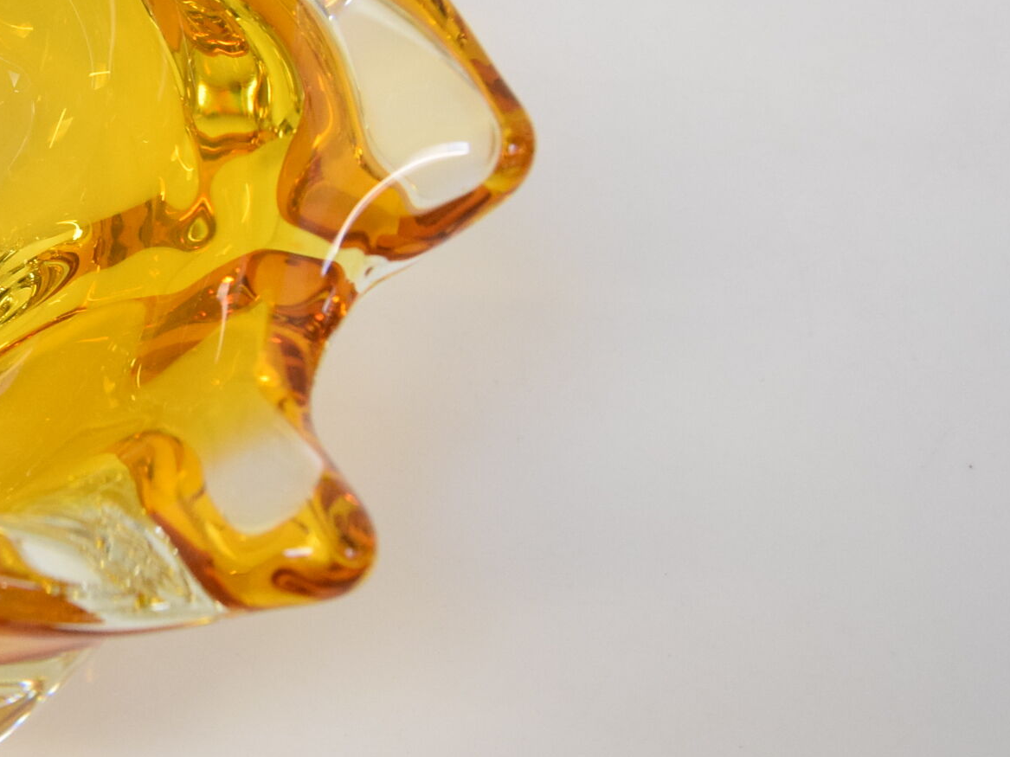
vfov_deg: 19.7
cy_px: 170
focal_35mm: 74
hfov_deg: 24.1
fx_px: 2159
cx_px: -183
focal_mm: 20
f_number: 7.1
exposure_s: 1/200
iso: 1600
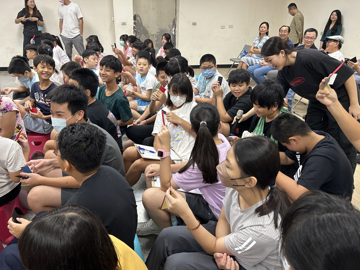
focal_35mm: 26
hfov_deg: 67.3
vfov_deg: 53.1
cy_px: 135
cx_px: 180
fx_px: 270
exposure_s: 1/76
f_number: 1.5
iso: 125
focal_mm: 5.7
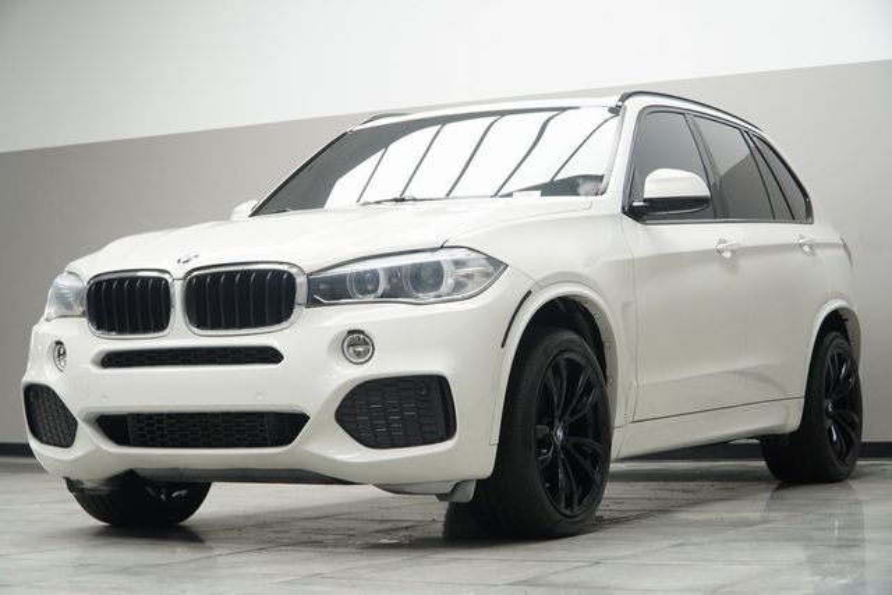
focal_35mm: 69
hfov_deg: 29.2
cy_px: 298
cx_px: 446
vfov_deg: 19.7
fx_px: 1710
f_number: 5.6
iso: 800
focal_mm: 46
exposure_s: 1/60
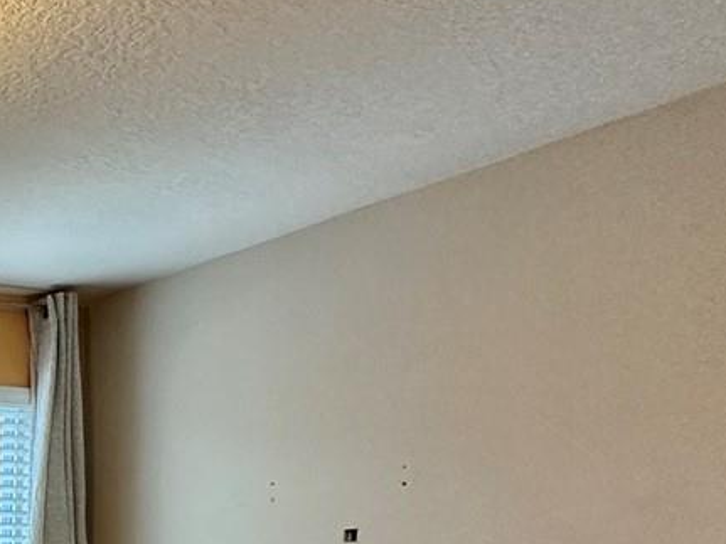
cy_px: 696
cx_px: -381
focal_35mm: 52
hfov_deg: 26.2
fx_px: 1090
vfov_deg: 24.6
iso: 250
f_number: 2.2
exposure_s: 1/120
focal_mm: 2.22
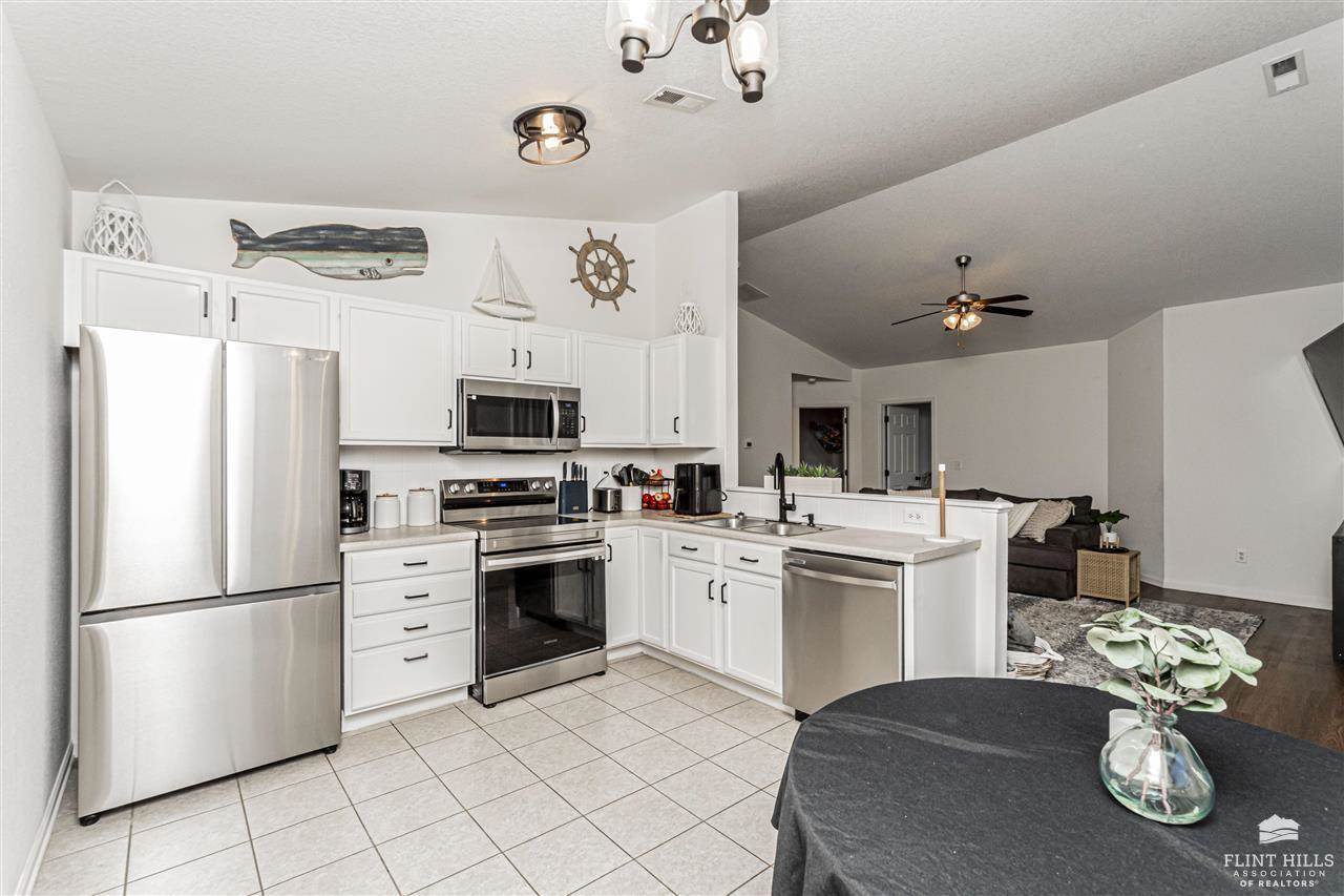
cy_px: 448
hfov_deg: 100.4
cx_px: 672
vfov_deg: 77.3
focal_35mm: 15
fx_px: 560
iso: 800
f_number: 10
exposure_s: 1/60
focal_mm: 10
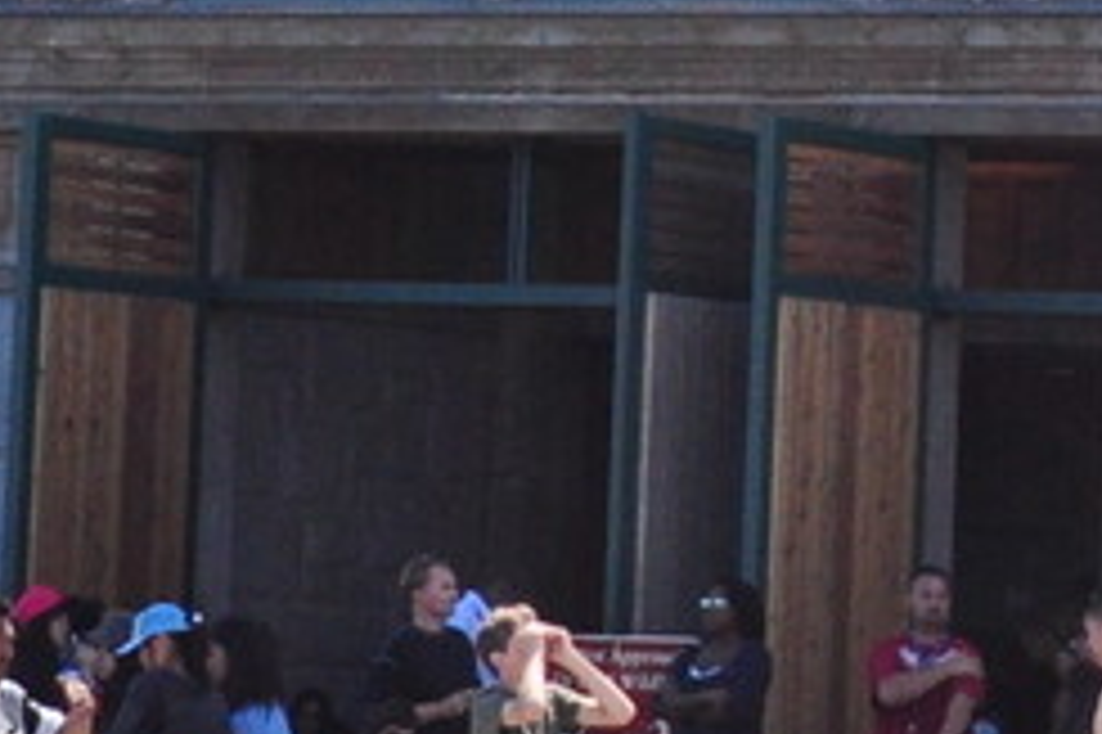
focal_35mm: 279
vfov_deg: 4.9
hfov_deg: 7.3
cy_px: -369
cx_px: 1313
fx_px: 8534
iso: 640
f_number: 11
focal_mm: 28
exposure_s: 1/500
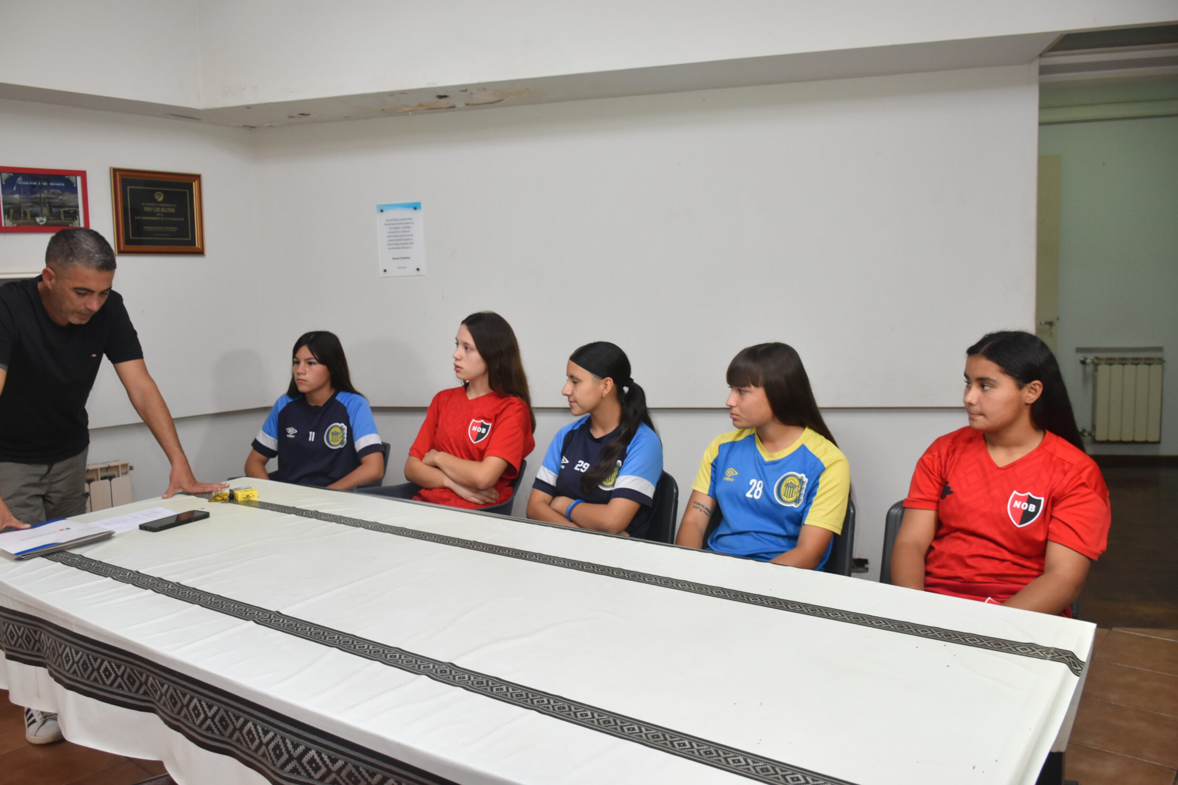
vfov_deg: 46.4
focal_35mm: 28
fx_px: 916
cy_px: 383
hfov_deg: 65.5
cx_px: 568
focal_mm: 18
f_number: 4
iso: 800
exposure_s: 1/60
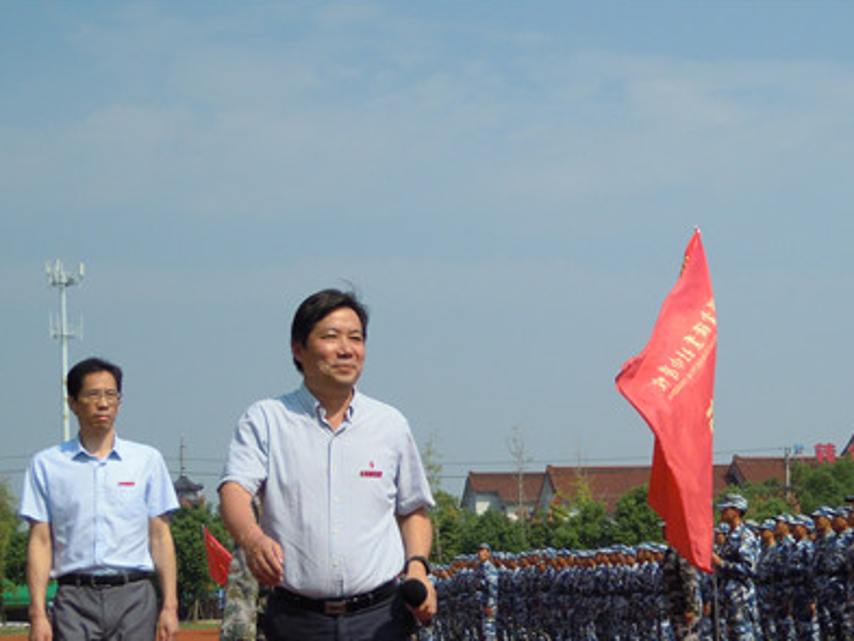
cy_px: 566
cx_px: 661
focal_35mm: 82
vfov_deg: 17.7
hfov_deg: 23.5
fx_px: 2024
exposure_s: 1/200
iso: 100
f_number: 9.6
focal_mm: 8.3
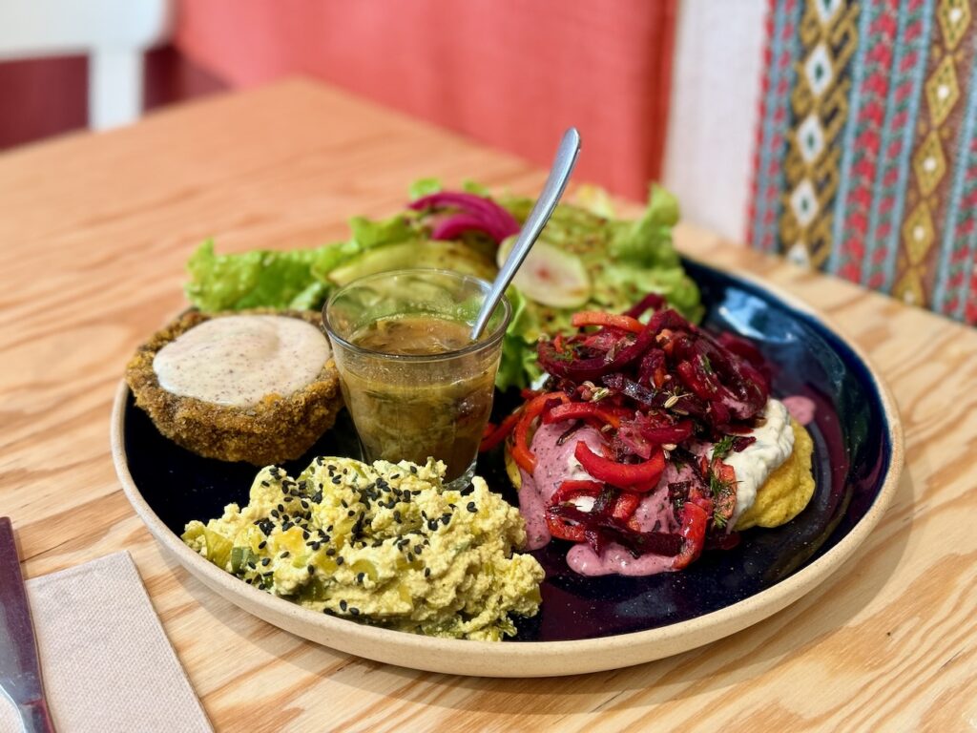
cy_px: 366
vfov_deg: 30.3
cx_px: 488
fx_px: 1355
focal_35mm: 48
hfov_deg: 39.7
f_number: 1.78
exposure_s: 1/33
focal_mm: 6.76
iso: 250
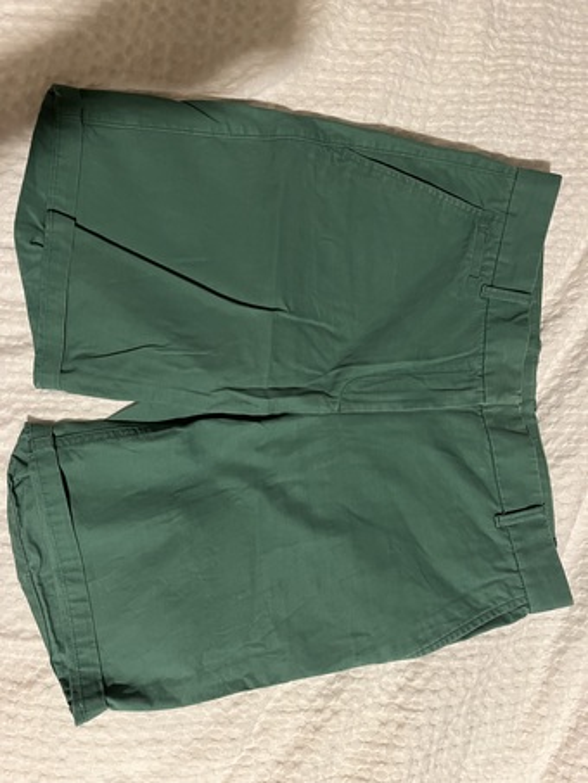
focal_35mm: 26
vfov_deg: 67.3
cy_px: 392
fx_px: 589
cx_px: 294
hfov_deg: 53.1
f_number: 1.6
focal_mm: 5.1
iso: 640
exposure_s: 1/40
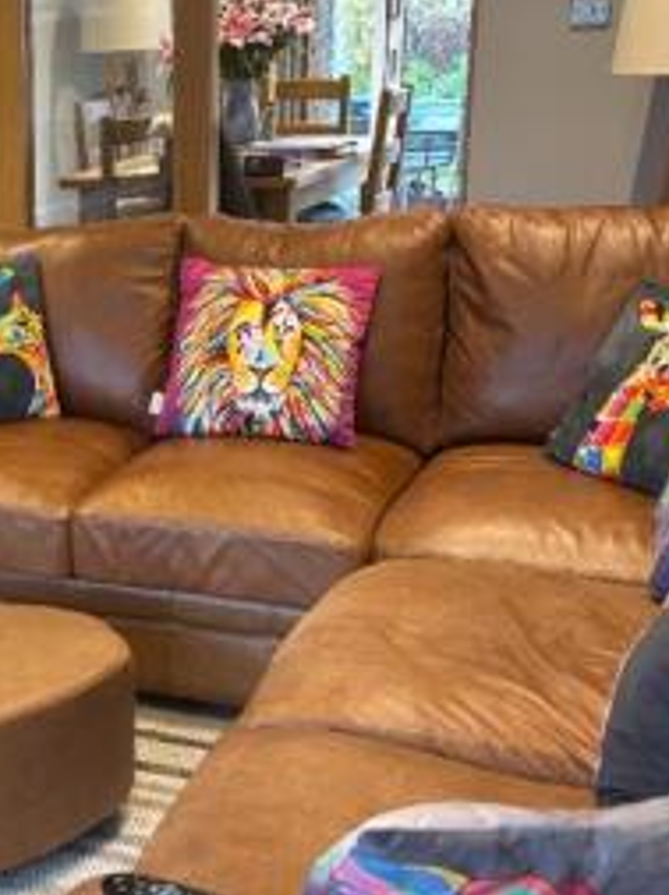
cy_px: 483
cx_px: -168
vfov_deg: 32.2
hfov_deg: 22.2
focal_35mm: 60
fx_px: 1550
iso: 160
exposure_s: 1/50
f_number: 1.6
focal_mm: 5.96
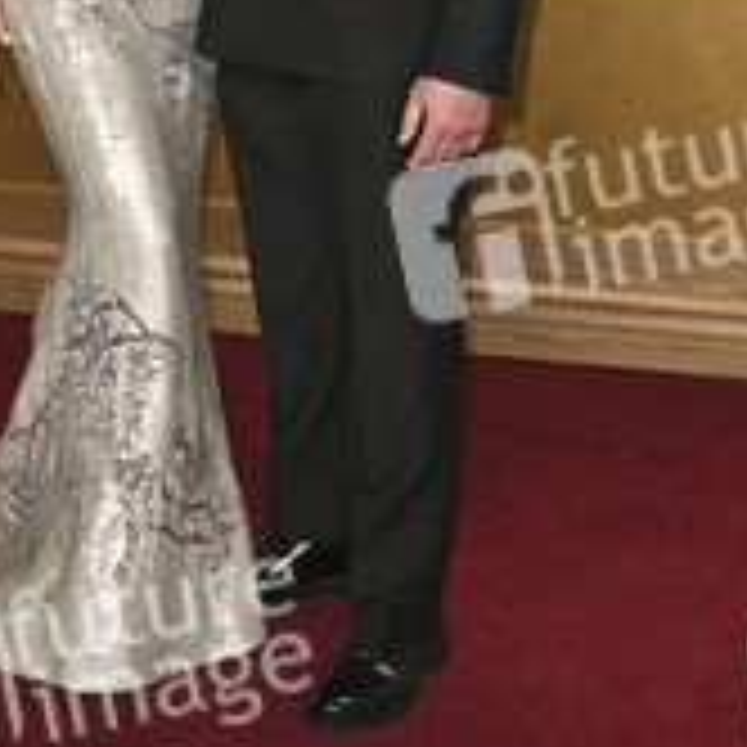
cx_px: 212
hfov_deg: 17.7
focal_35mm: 98
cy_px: -9
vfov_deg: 17.3
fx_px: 2393
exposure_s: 1/320
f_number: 6.3
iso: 2500
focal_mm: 48
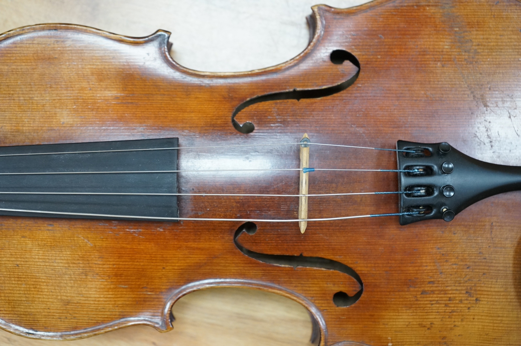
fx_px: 1012
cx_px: 260
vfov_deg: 19.4
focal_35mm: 70
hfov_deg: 28.9
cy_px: 173
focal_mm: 70
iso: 3200
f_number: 5.6
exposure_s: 1/80
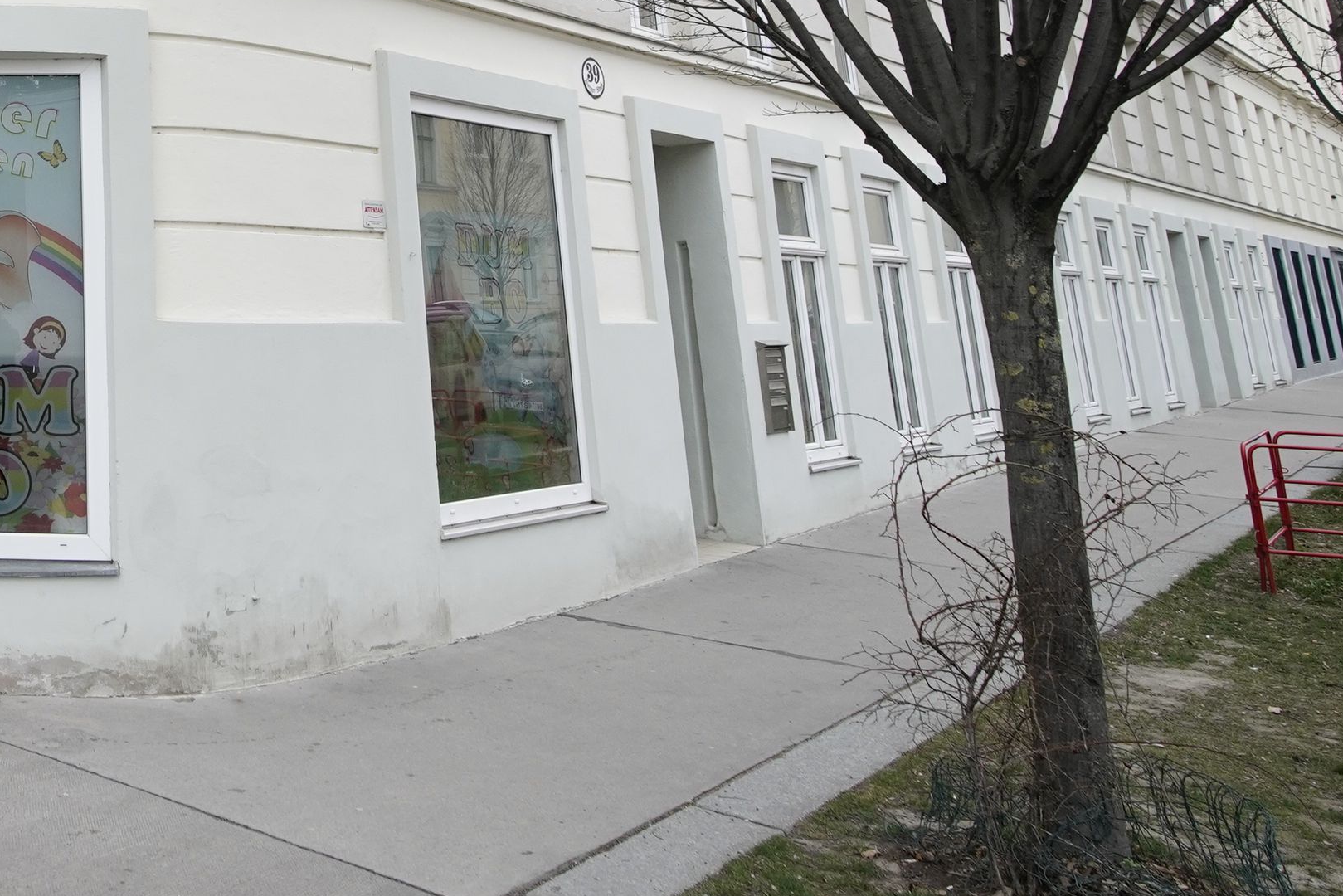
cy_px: -140
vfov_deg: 28.4
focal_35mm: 42
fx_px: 1567
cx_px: -95
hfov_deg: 39.1
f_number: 5.6
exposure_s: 1/160
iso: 800
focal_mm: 17
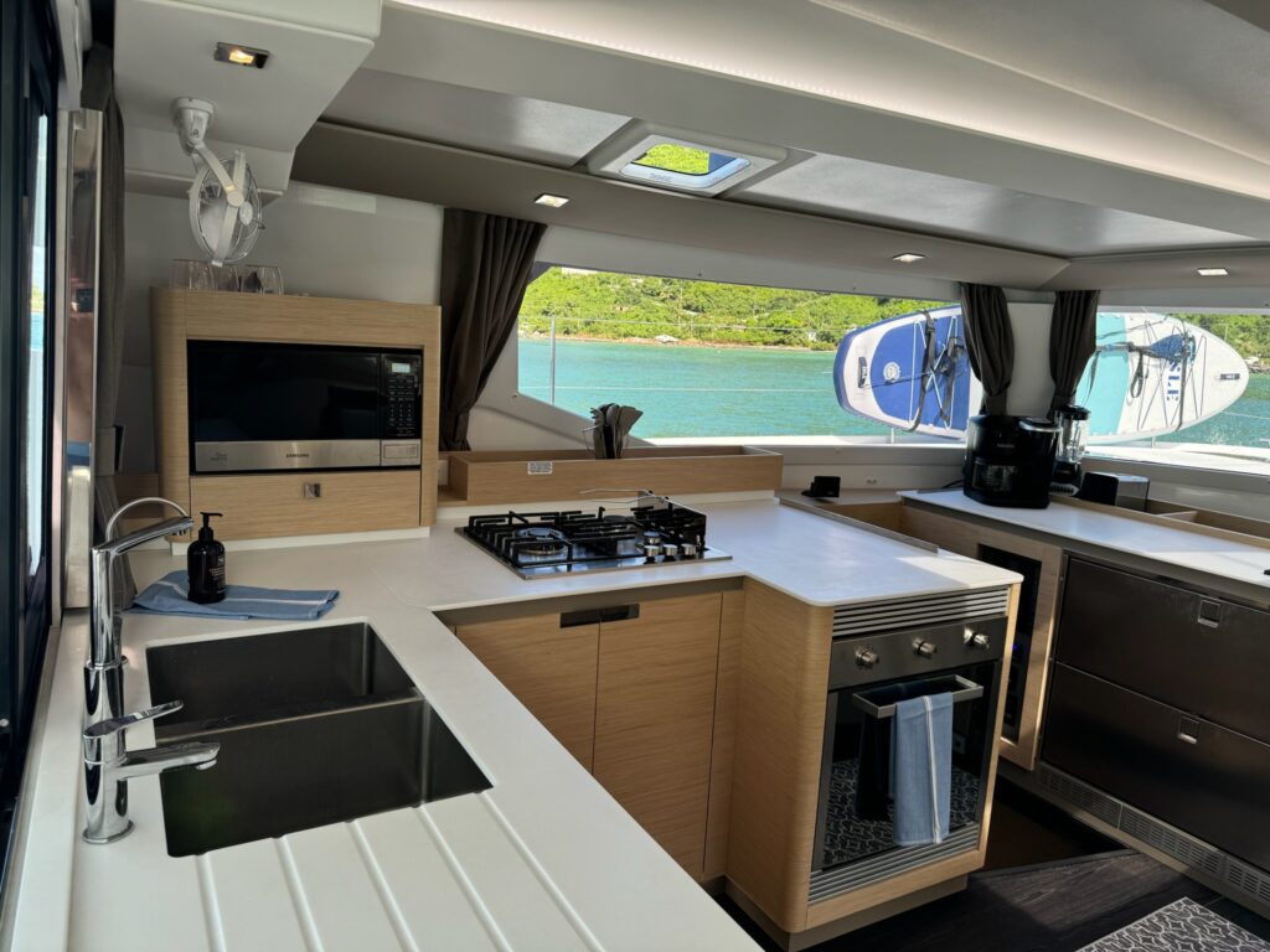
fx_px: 881
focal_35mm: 24
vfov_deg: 56.8
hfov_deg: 71.6
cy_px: 476
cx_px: 635
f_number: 1.78
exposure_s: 1/417
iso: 80
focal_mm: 6.76
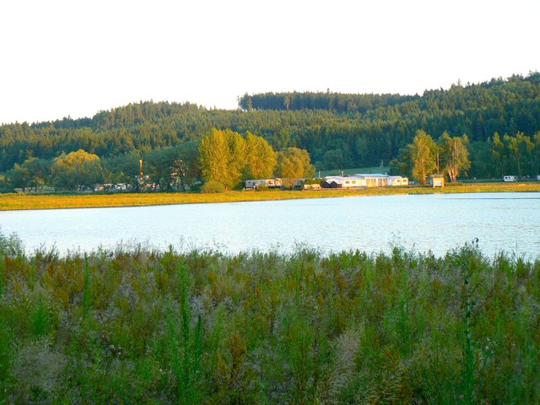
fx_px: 1232
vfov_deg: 18.7
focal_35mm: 79
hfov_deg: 24.7
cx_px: 270
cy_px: 202
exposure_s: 1/100
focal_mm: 13.1
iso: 80
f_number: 4
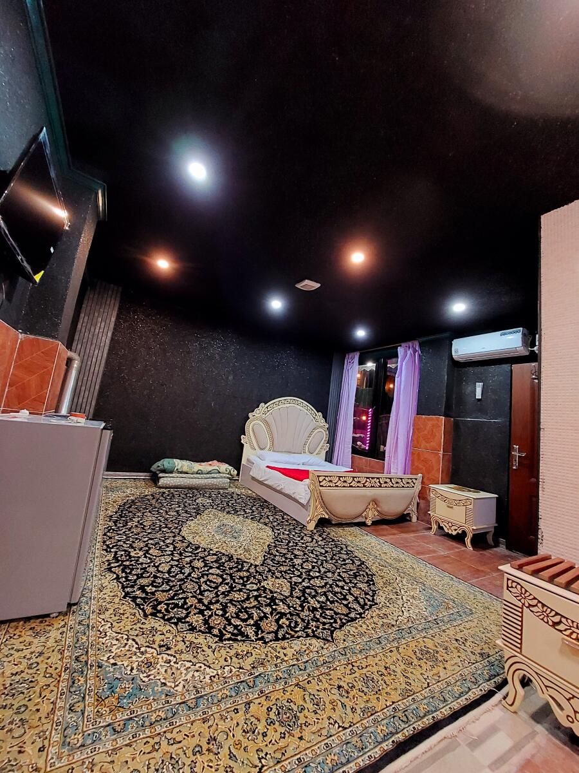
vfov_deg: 106.2
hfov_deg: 89.9
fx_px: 290
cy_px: 386
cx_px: 290
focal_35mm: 13
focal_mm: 1.74
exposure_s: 1/25
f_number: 2.2
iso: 800
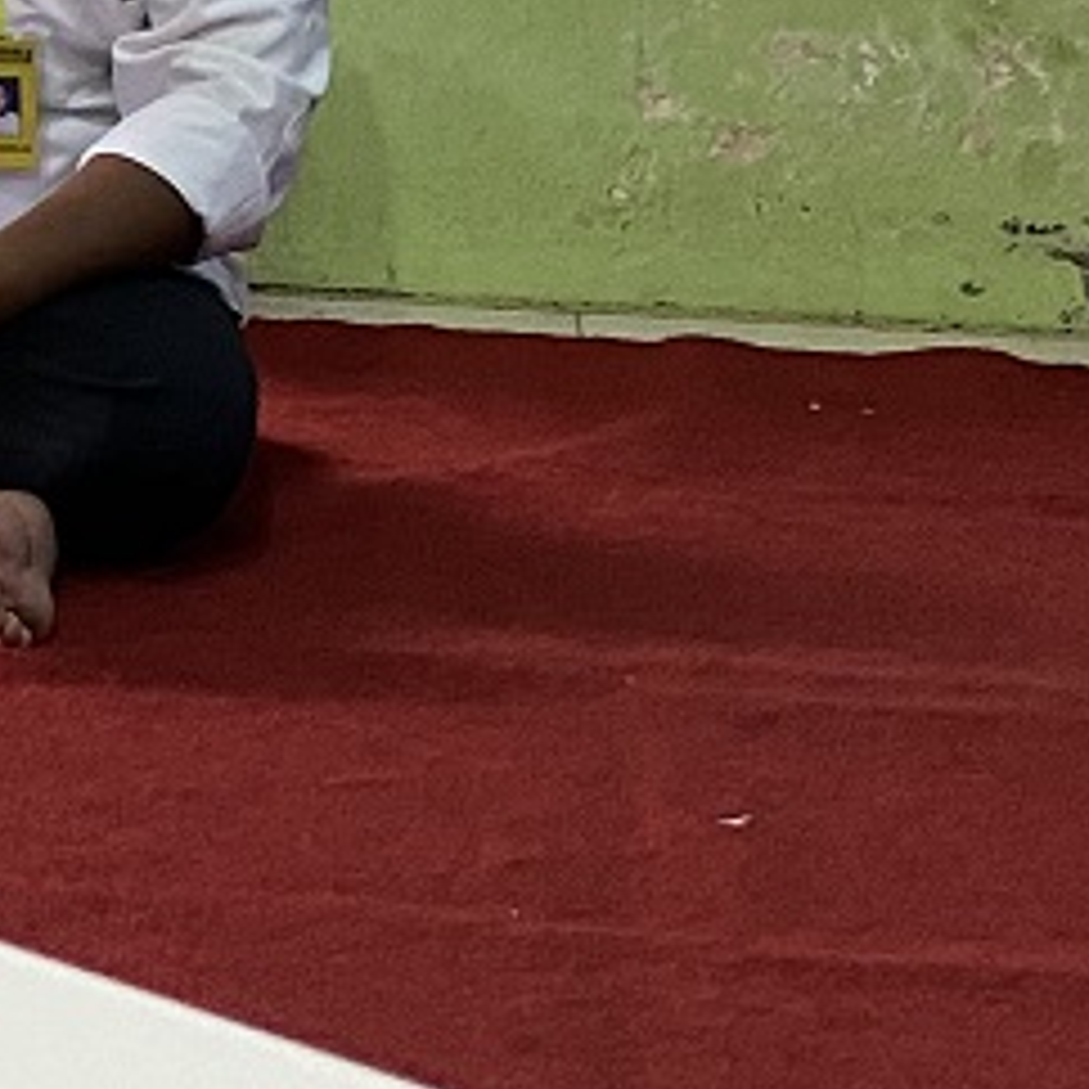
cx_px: -1004
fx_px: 4769
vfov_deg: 12.2
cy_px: -695
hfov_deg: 11.8
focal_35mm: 134
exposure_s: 1/50
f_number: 1.8
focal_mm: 4.25
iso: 200
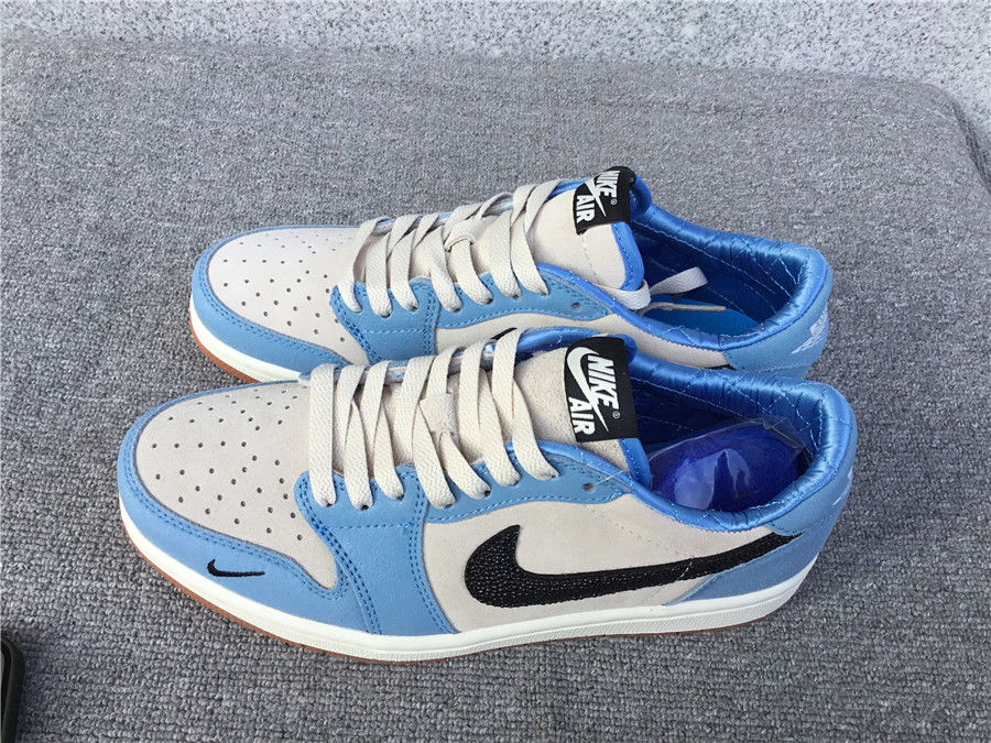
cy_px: 372
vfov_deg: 45.4
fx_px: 887
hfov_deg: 58.4
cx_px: 496
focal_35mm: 31
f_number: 2.4
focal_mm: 3.3
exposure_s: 1/167
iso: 25
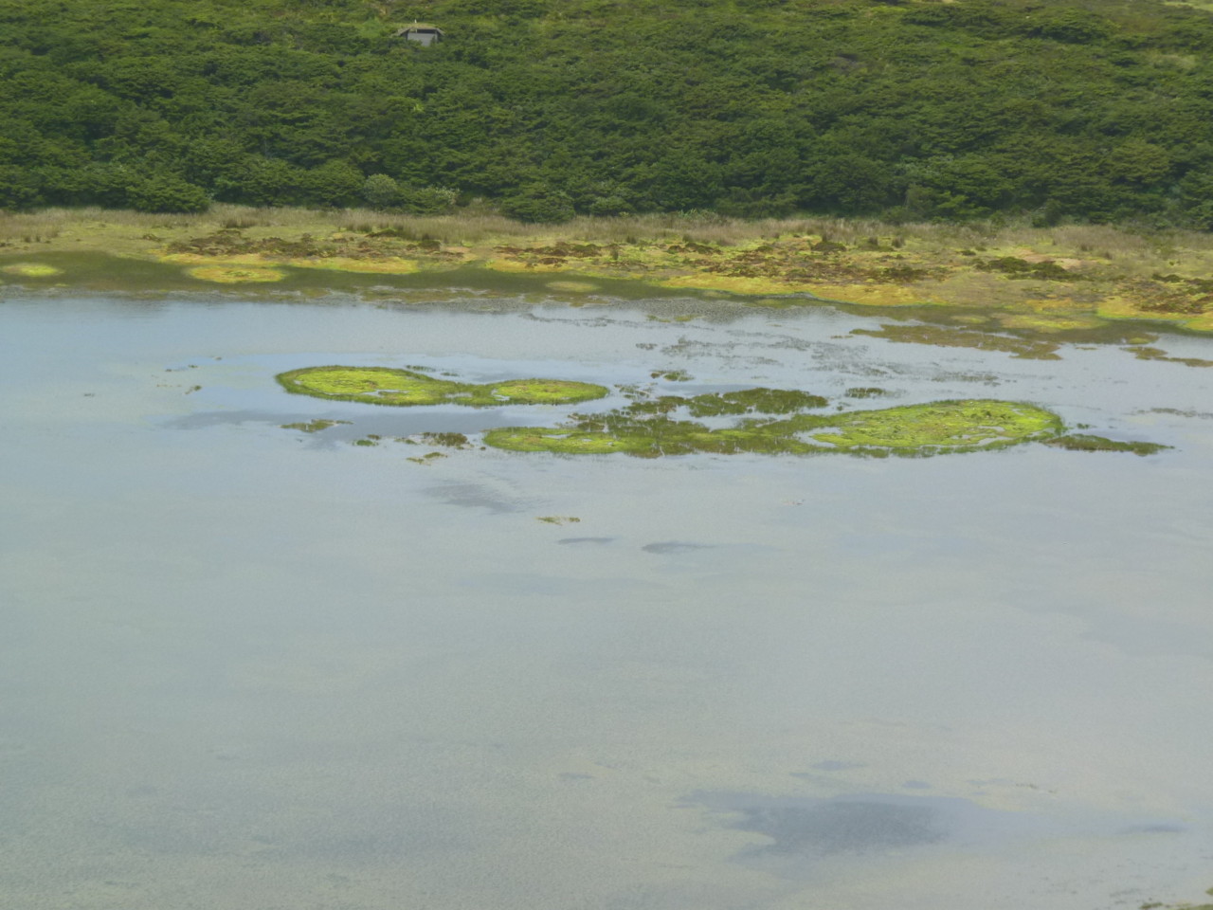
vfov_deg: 7.6
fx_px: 6868
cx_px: 606
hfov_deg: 10.1
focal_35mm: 196
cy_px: 455
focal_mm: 34.9
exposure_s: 1/400
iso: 125
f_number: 5.6
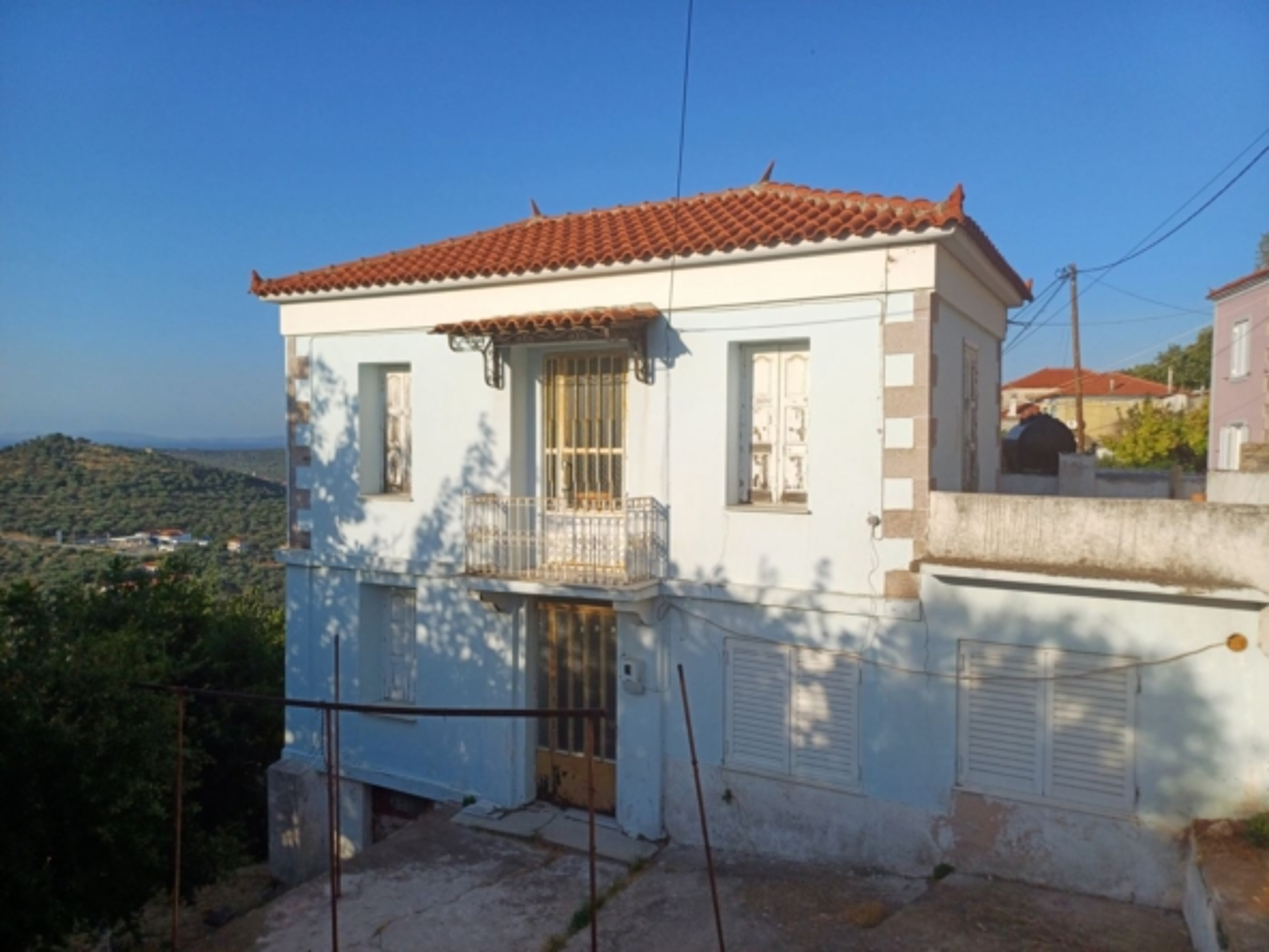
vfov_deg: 54.9
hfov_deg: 69.4
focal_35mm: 25
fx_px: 916
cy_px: 476
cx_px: 634
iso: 50
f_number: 1.8
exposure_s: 1/1353
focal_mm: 4.65
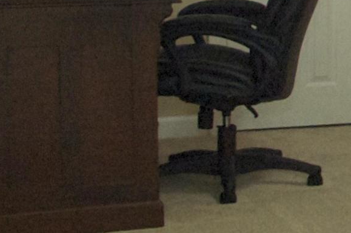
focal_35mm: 140
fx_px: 1364
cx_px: 741
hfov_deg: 12.6
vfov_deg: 9.6
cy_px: -83
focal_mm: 18
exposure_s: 1/160
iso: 1000
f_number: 6.3
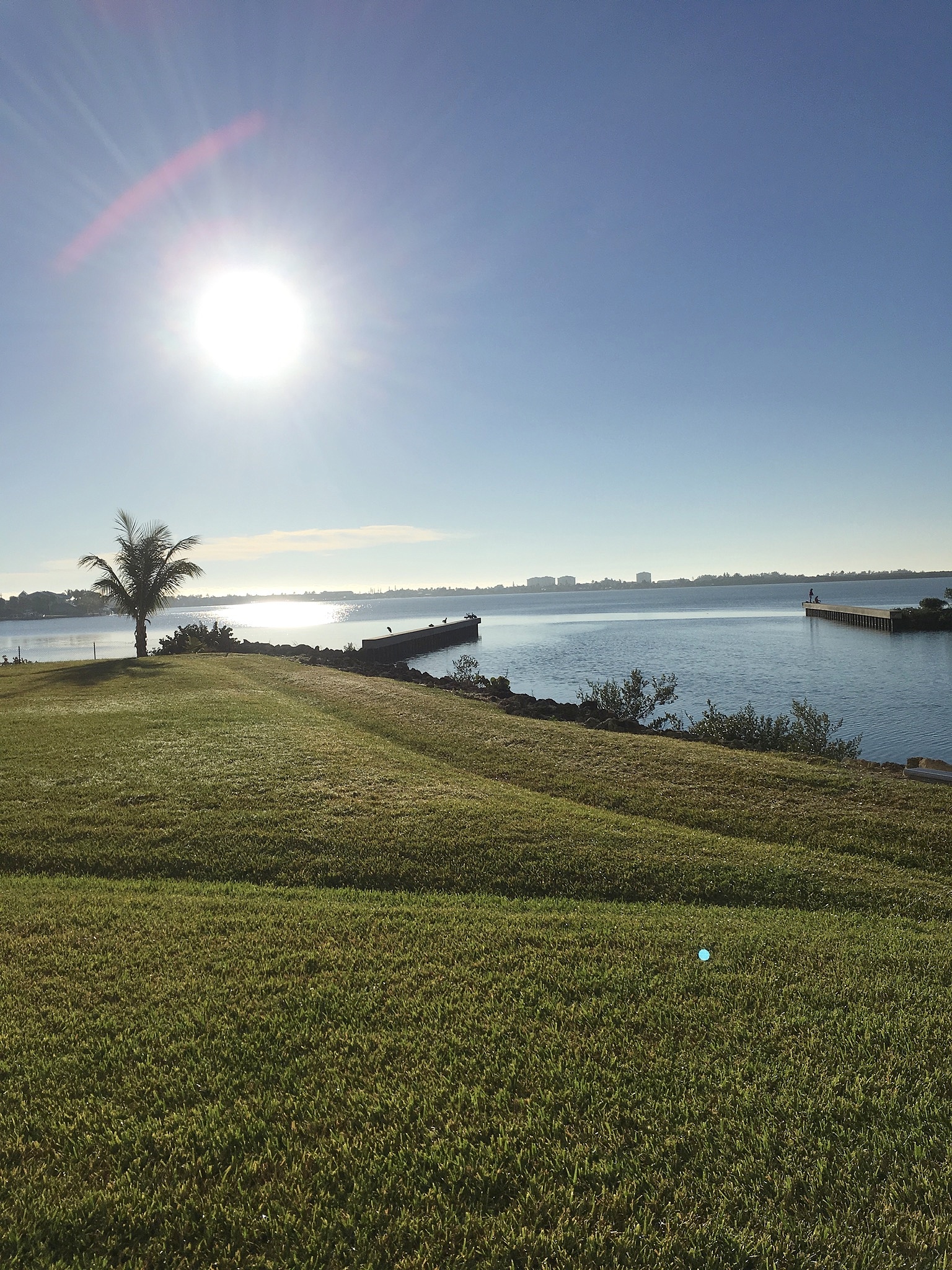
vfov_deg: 61.7
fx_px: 1063
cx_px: 476
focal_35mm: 29
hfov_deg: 48.2
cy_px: 635
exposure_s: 1/5917
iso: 25
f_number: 2.2
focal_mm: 4.15
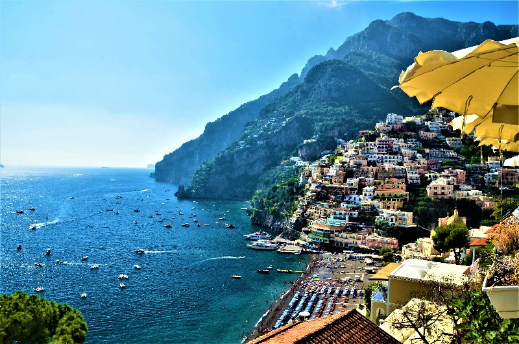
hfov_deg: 67.5
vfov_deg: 47.7
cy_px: 172
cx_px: 260
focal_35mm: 27
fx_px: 388
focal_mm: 18
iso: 200
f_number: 11
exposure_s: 1/125
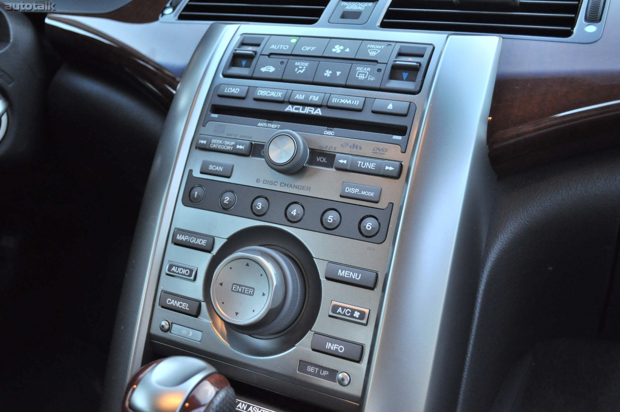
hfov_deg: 49.6
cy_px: 206
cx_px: 310
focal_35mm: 39
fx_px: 671
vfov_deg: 34.1
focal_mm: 26
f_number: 4.2
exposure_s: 1/30
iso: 1100
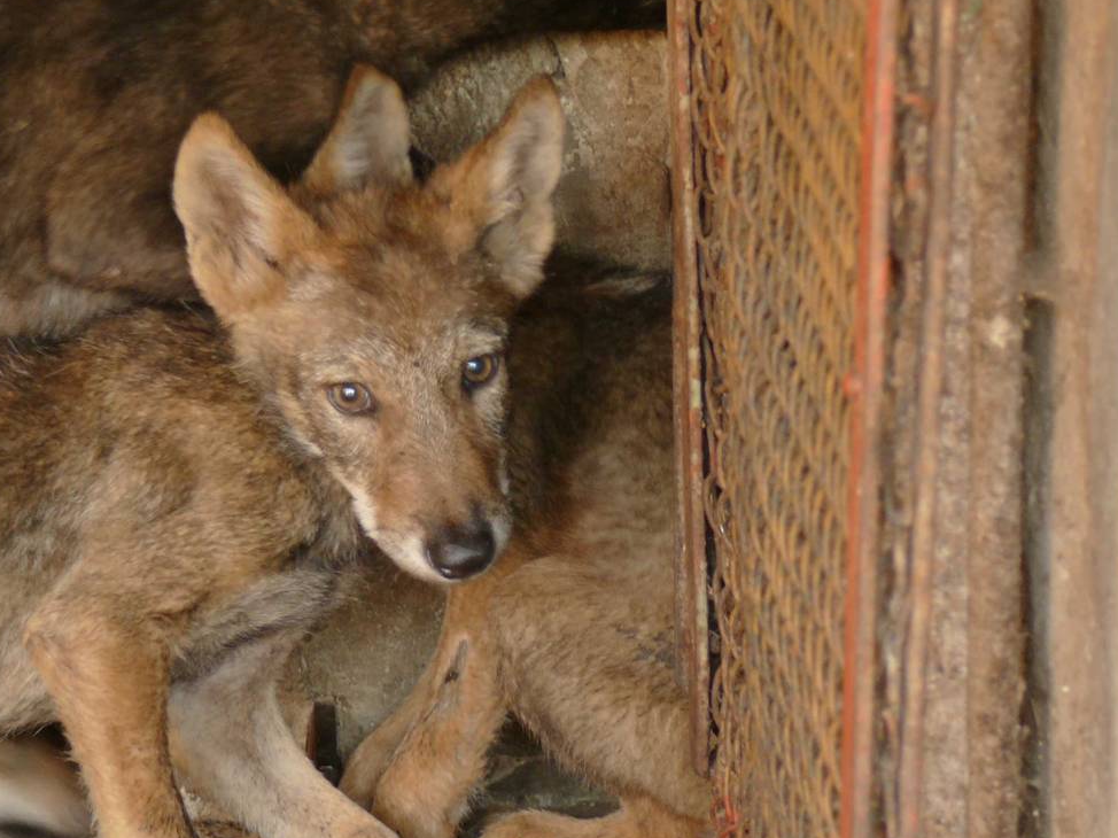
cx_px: 285
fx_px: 6684
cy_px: 327
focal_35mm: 207
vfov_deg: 7.2
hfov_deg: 9.5
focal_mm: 23.9
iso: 100
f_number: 3.6
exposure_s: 1/6
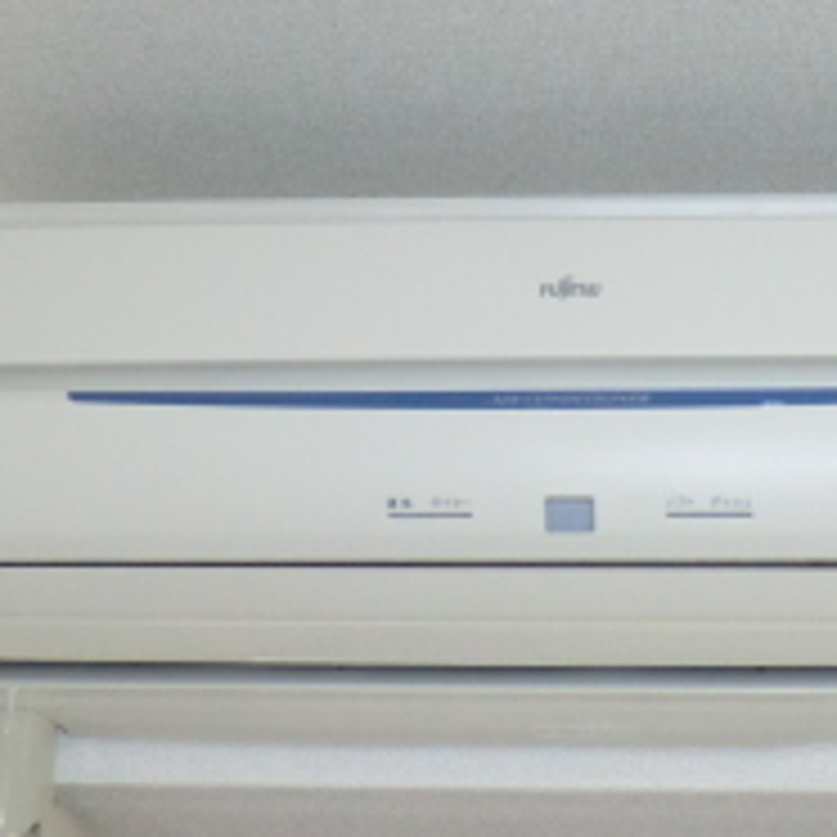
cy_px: 518
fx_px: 1997
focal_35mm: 73
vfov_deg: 23.6
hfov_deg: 23.4
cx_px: 634
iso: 200
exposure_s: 1/60
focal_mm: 4.3
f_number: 3.2
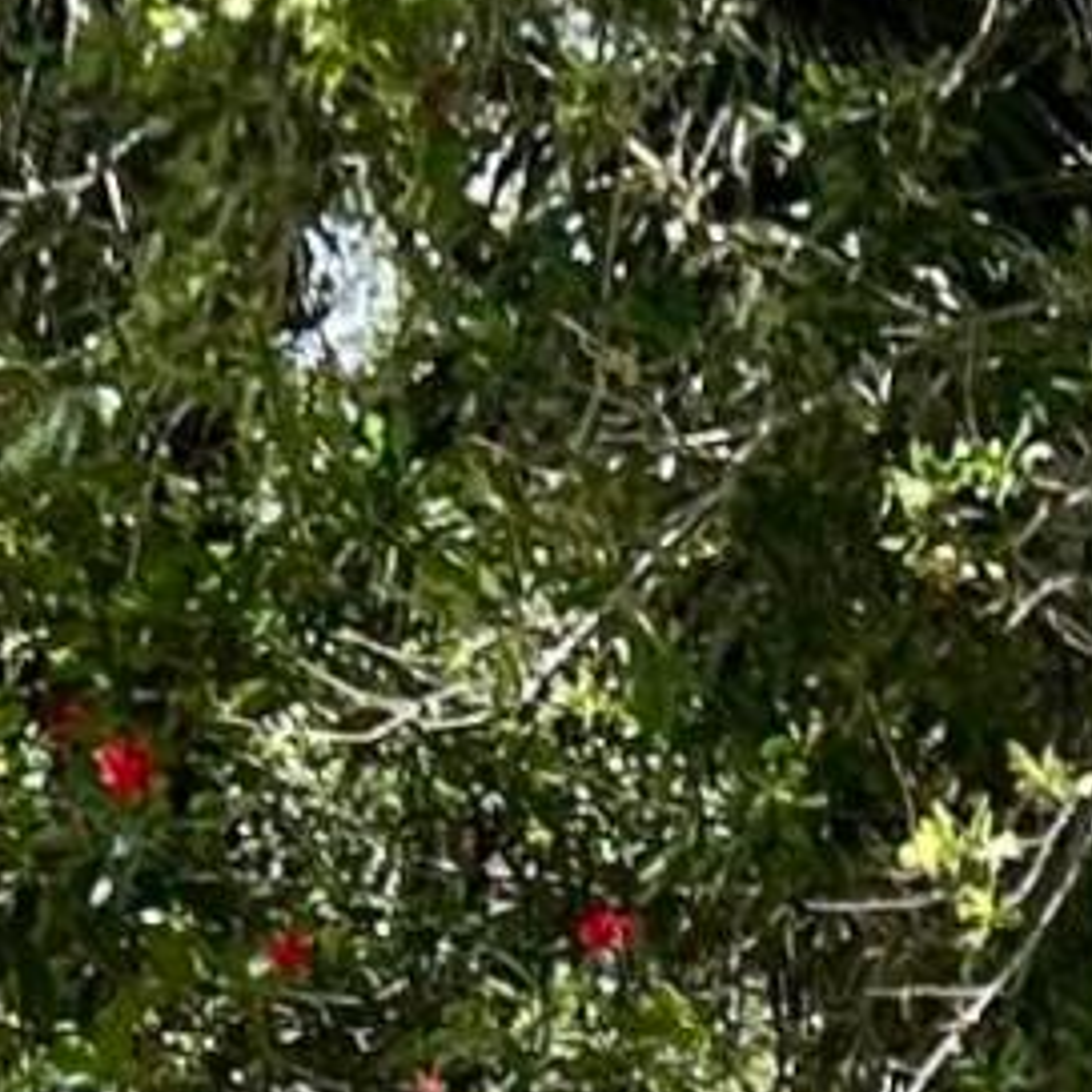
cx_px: 1855
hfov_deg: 7.0
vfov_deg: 6.9
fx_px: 8673
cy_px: 2473
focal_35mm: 243
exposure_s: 1/1779
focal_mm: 5.7
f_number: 1.5
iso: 50
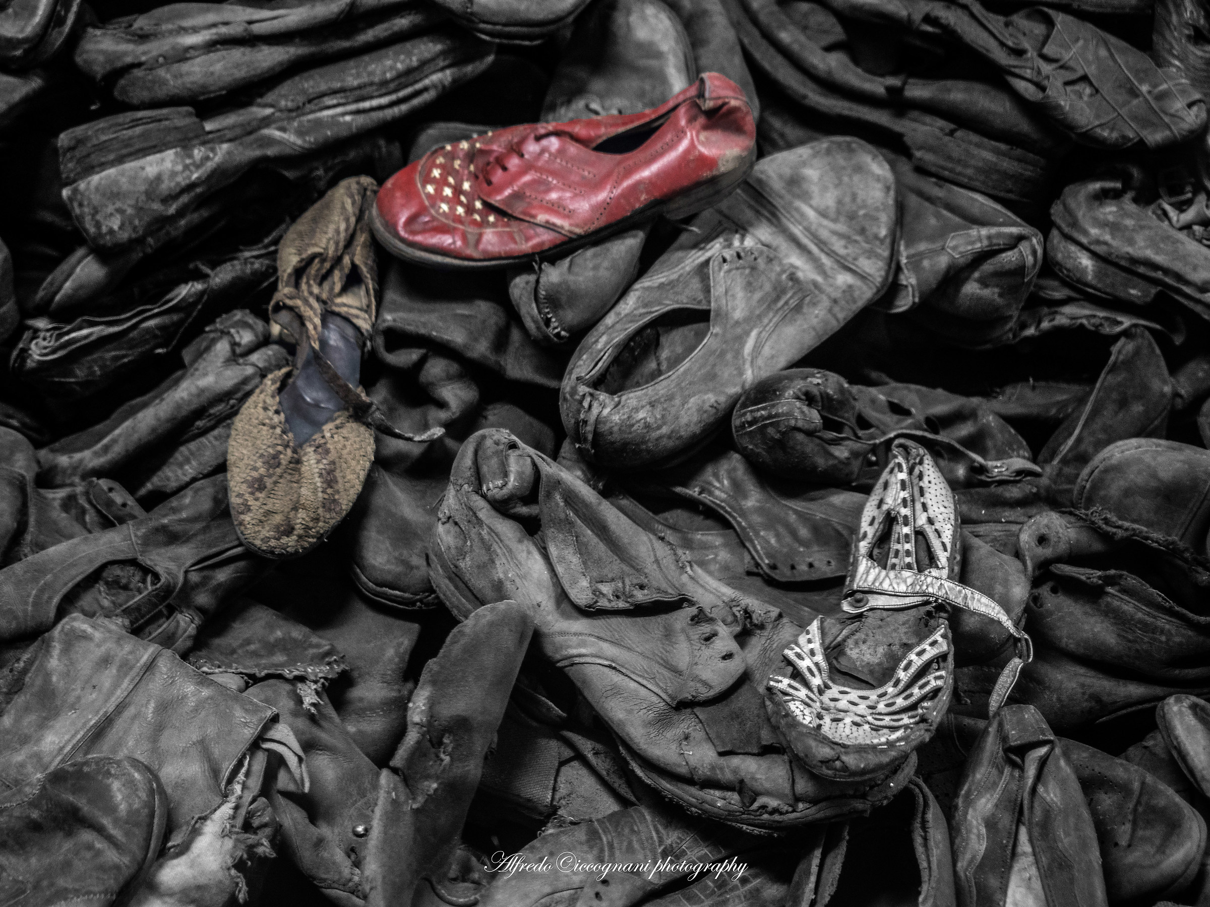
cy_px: 454
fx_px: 2796
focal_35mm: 80
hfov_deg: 24.4
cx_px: 605
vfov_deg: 18.4
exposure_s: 1/10
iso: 400
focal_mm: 40
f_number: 2.8
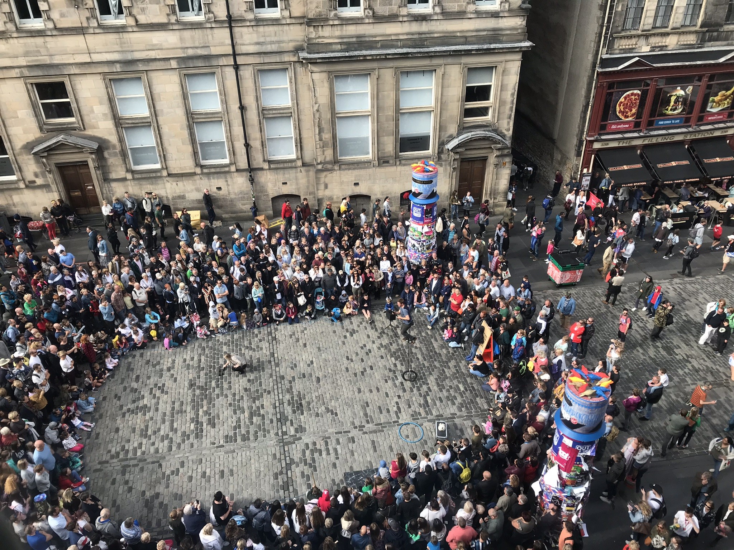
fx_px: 594
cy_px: 275
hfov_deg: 63.4
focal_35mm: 28
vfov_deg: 49.7
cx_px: 367
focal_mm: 3.99
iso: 20
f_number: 1.8
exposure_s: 1/520
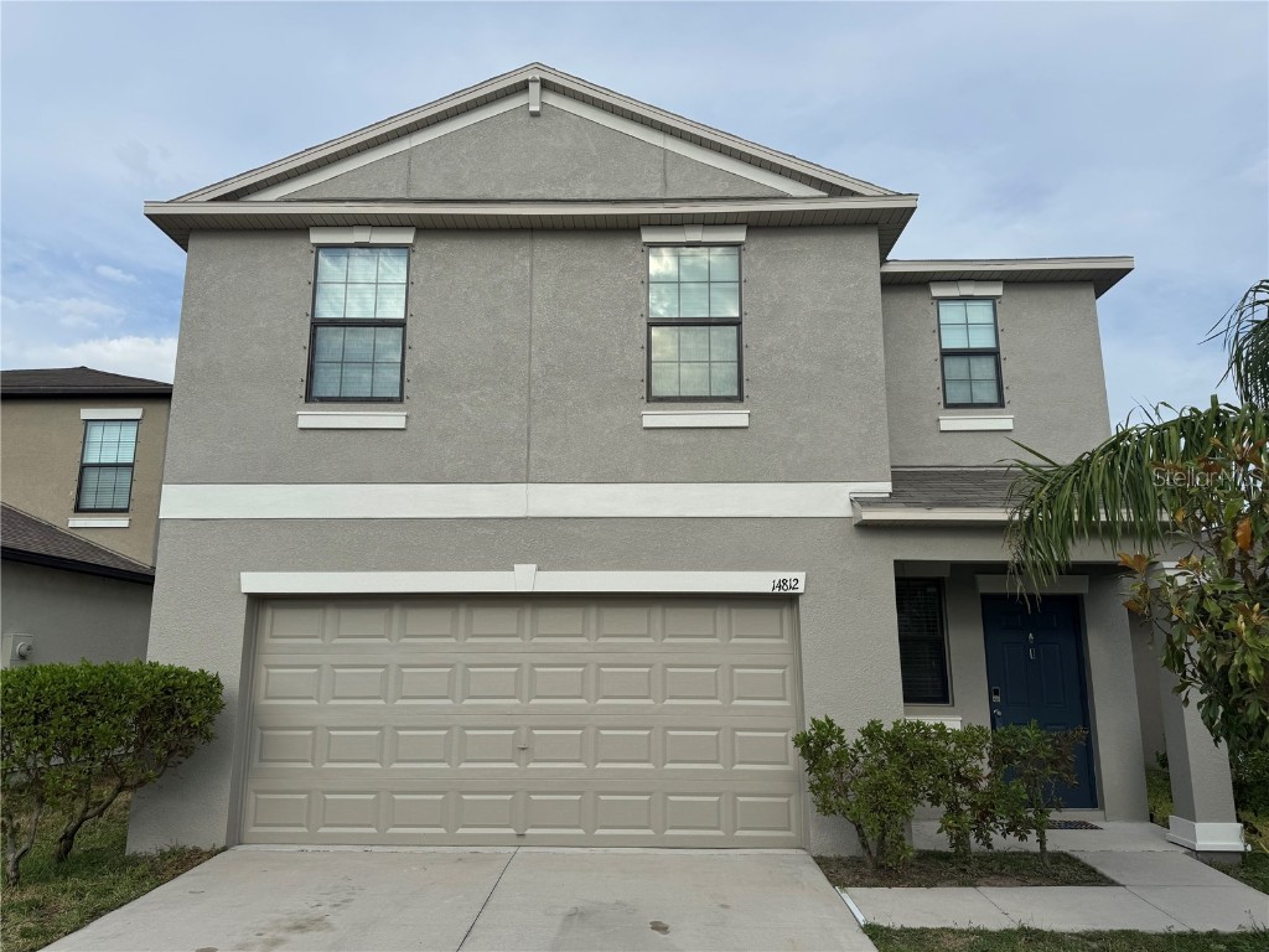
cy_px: 476
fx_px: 880
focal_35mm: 24
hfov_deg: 71.6
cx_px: 634
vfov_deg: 56.8
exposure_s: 1/4950
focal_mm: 6.76
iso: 80
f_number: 1.78
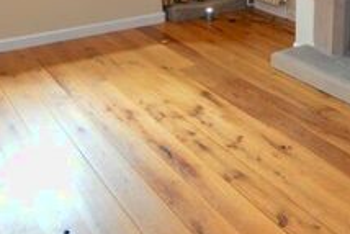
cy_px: 3
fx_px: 477
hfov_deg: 39.0
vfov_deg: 26.2
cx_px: 271
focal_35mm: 49
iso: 560
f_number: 3.5
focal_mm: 10
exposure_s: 1/60
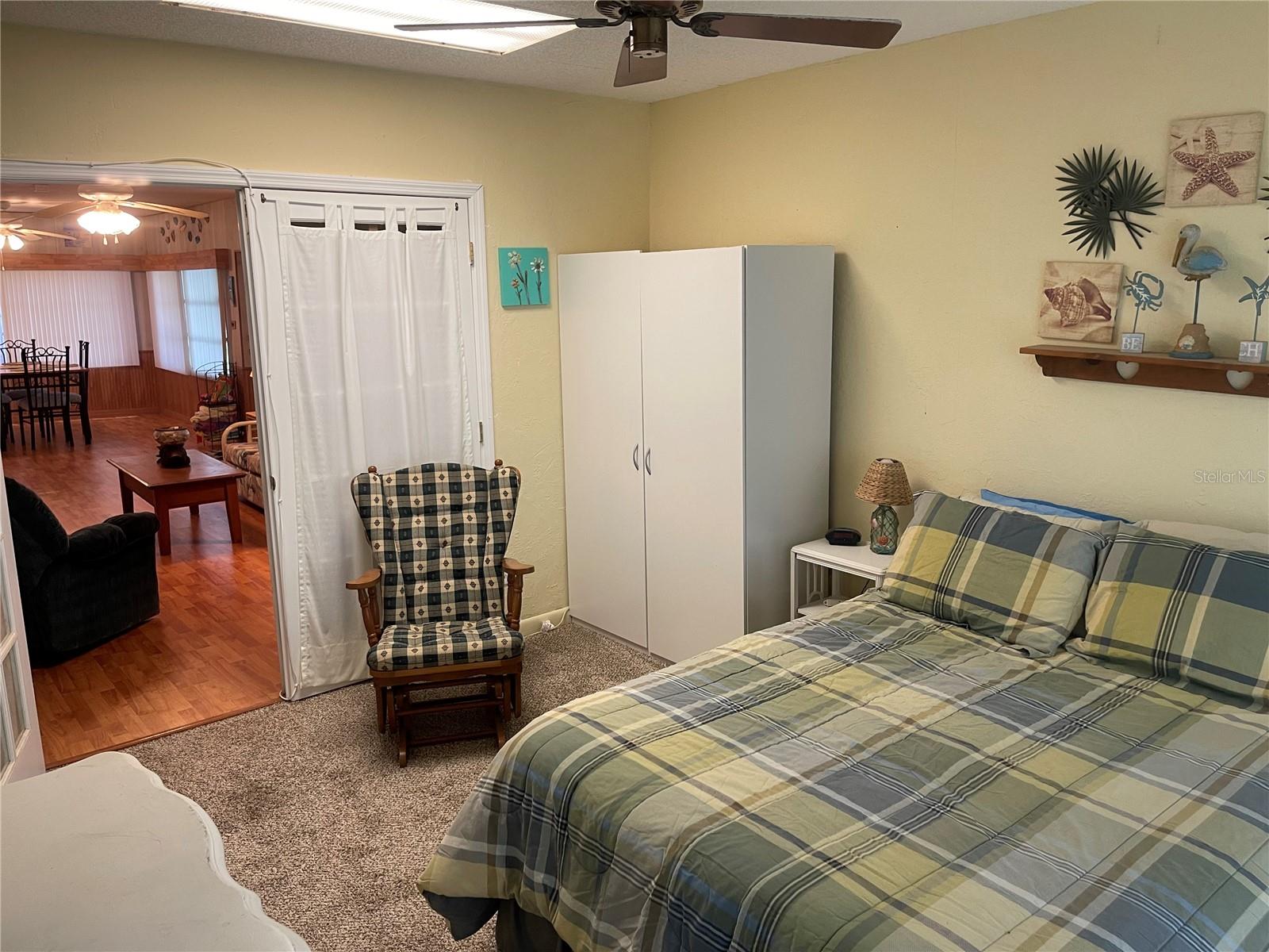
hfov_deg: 69.4
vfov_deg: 54.9
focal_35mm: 25
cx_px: 634
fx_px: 916
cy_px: 476
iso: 100
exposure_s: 1/60
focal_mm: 5.1
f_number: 1.6
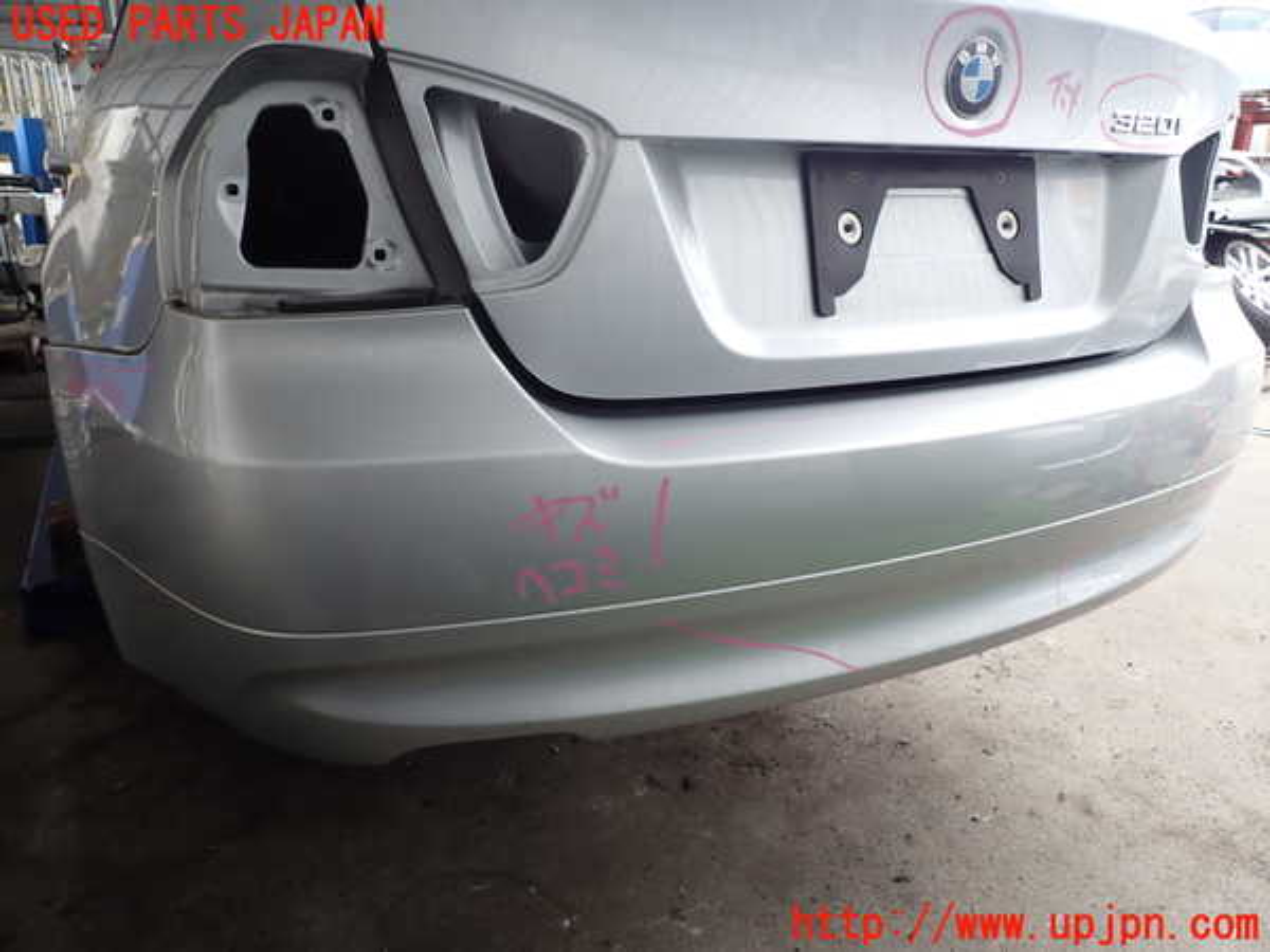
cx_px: 635
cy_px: 476
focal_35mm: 25
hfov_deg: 69.4
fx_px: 917
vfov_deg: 54.9
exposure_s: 1/80
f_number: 2.8
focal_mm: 4.5
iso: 100
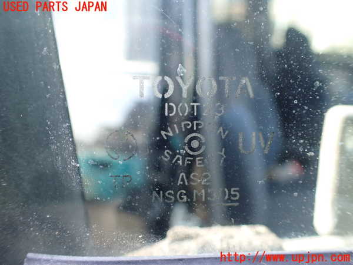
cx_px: 176
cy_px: 132
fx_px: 306
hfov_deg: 60.0
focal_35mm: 30
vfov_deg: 46.8
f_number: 2.3
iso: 320
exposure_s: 1/125
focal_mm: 5.4
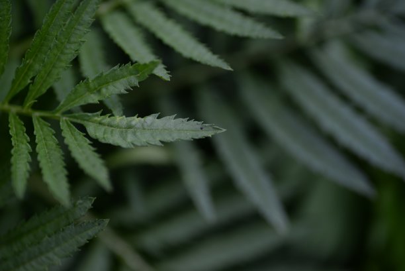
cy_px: 136
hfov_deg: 22.1
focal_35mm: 92
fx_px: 1036
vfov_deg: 14.9
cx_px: 202
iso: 100
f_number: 2.8
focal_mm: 92
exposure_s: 1/125
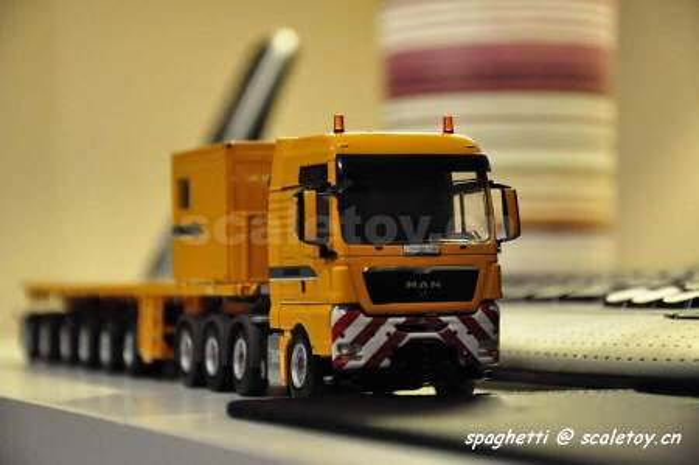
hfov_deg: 17.1
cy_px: 232
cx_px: 350
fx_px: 2327
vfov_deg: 11.4
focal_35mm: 120
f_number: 5.3
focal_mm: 80
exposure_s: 1/40
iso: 3200
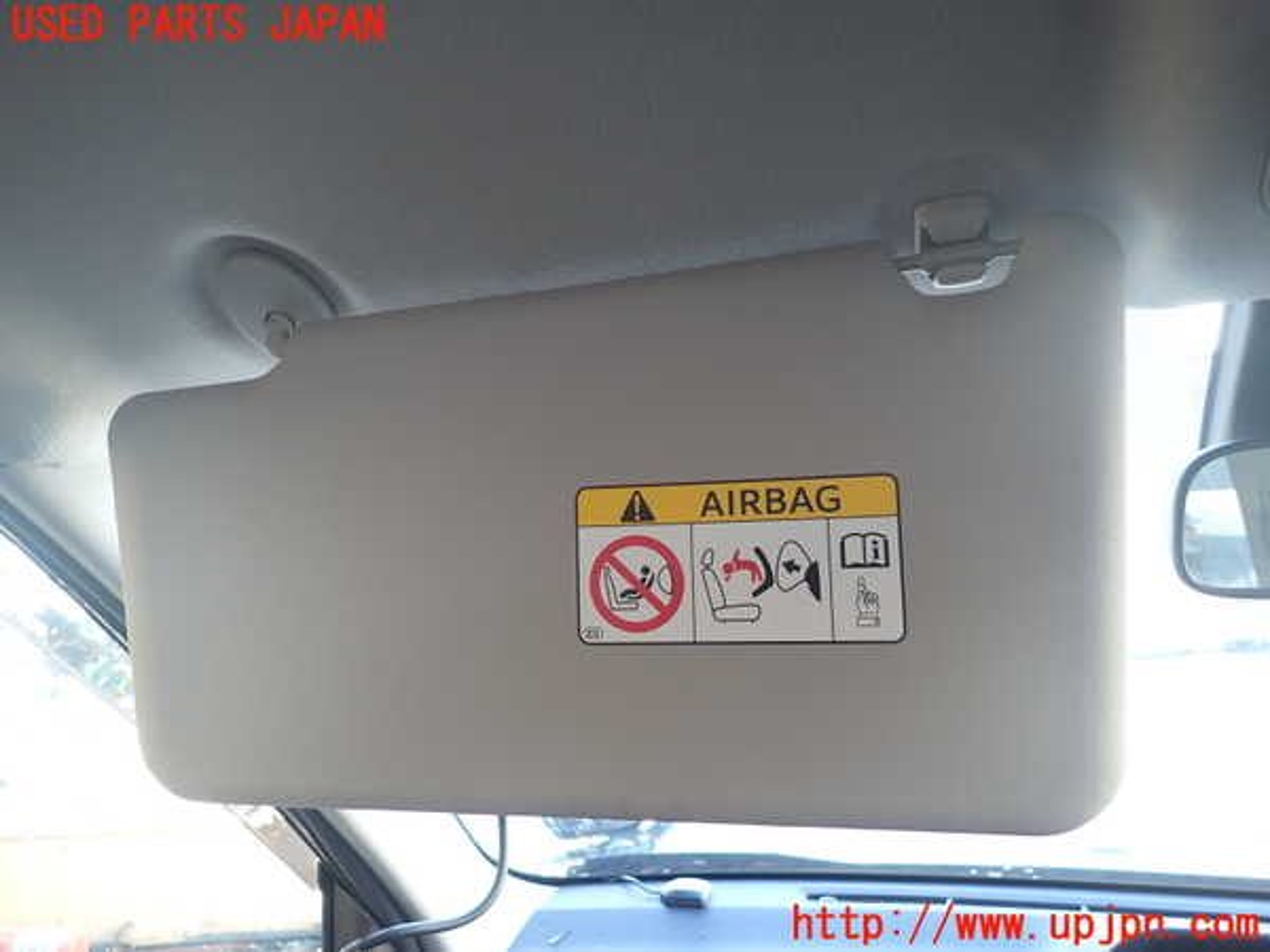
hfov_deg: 69.4
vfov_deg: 54.9
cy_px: 476
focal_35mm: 25
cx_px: 635
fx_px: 917
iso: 200
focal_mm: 4.5
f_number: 2
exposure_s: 1/40
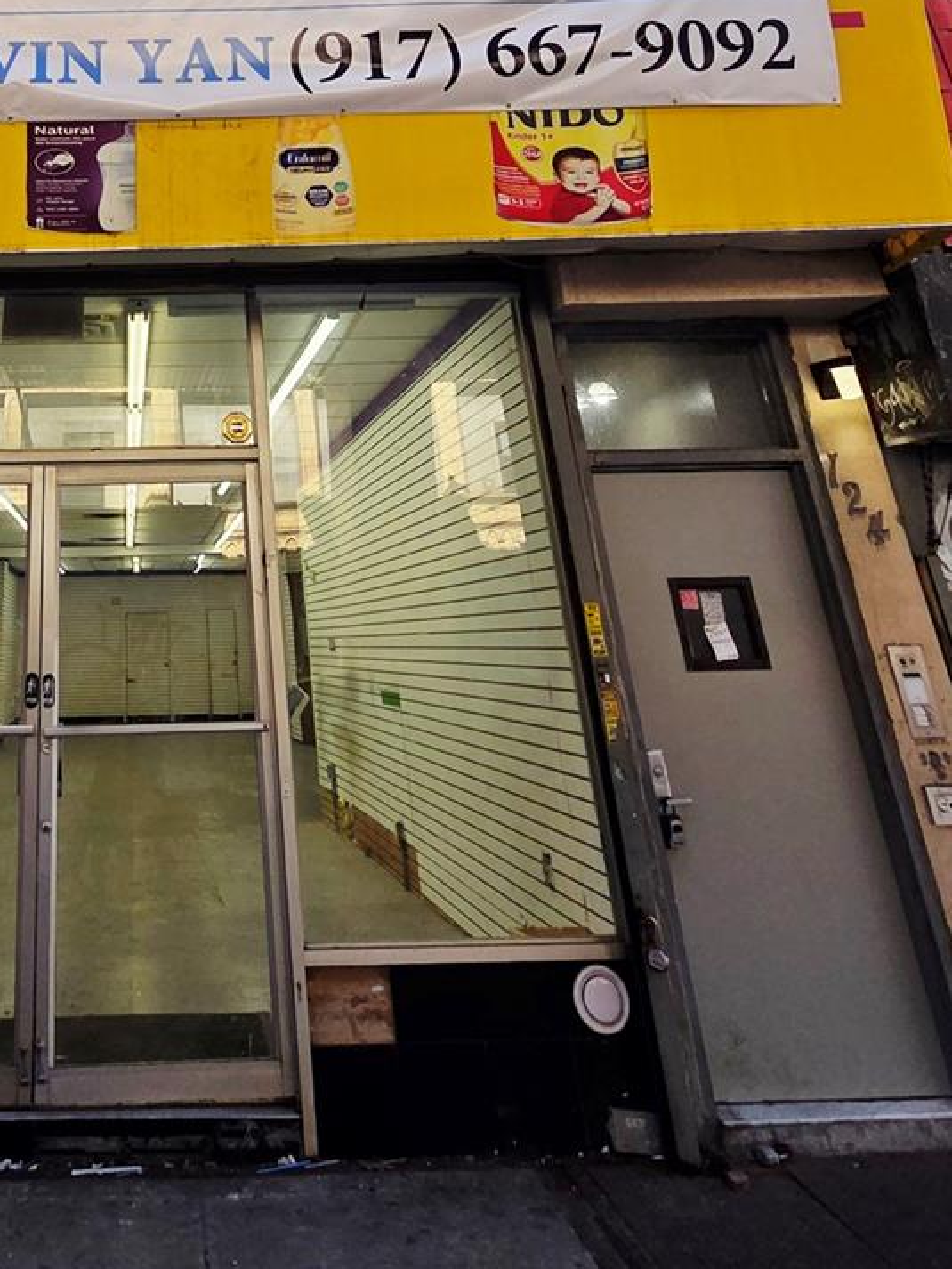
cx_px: 128
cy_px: 101
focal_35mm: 28
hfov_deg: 45.9
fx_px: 1026
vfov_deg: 54.3
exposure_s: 1/588
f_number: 2.2
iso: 50
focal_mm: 2.2
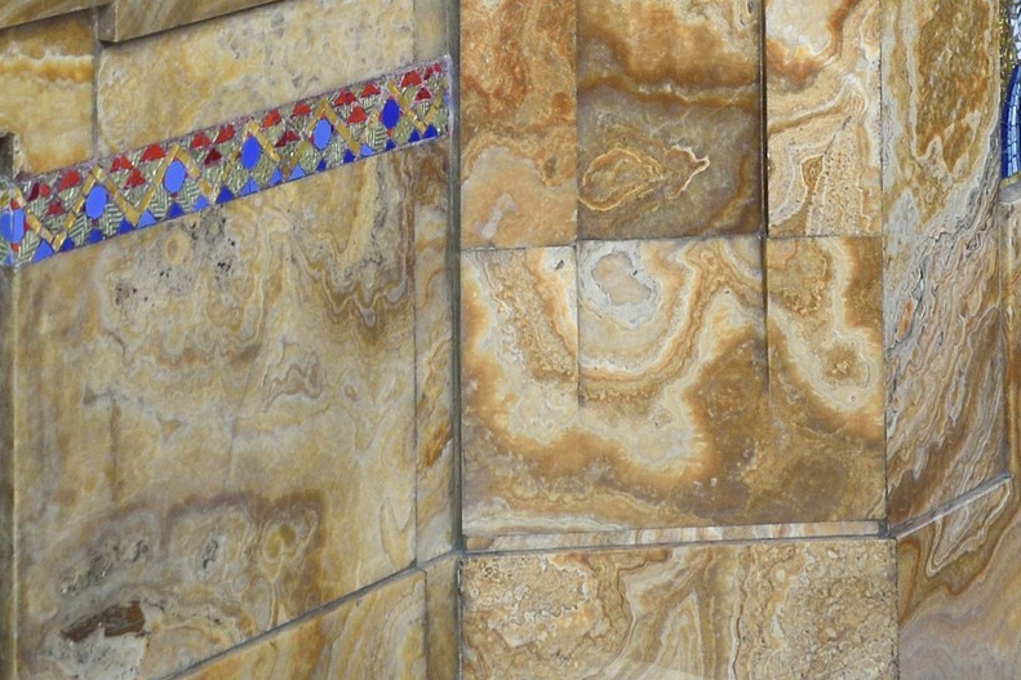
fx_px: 4310
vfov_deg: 8.4
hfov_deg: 13.5
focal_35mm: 152
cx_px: 347
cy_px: -810
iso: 1000
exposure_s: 1/20
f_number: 7.1
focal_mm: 50
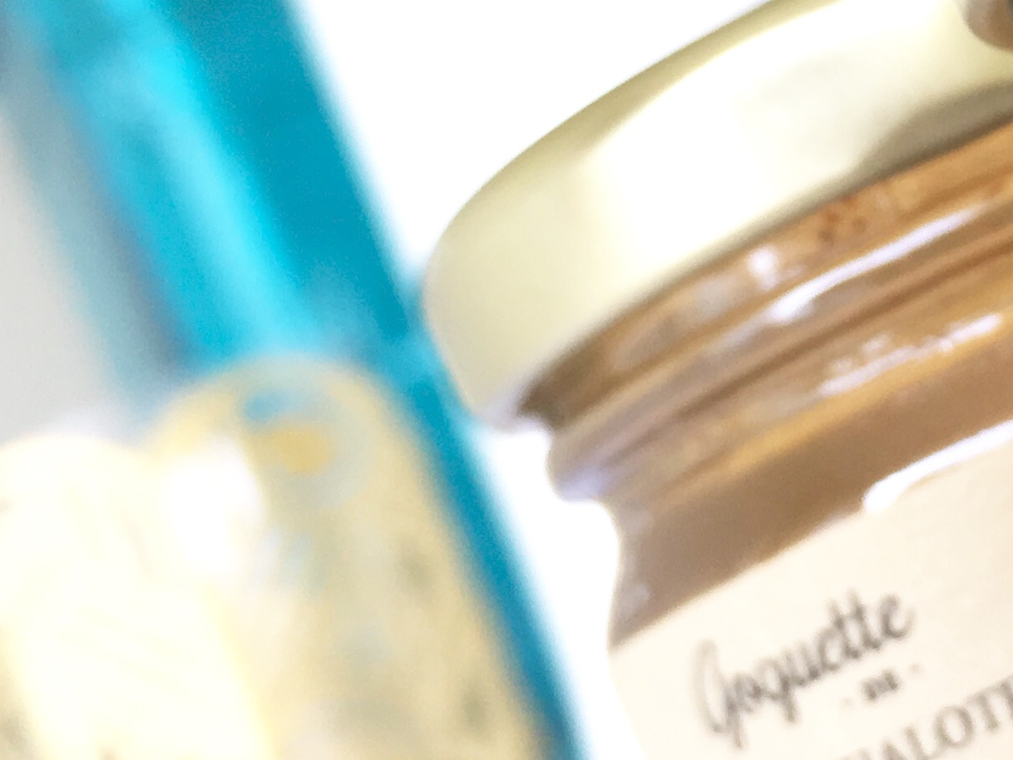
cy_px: 80
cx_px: 1157
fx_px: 2810
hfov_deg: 19.4
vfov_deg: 15.2
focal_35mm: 96
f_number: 2.2
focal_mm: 4.15
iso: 25
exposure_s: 1/100
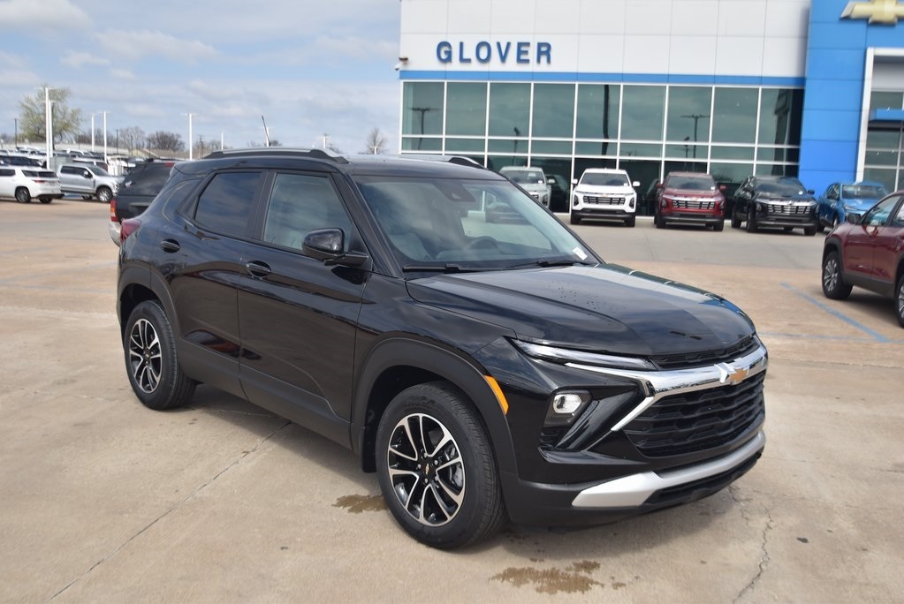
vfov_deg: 40.0
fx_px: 829
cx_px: 452
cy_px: 302
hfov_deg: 57.2
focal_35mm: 33
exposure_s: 1/800
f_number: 4.5
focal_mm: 22
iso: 100
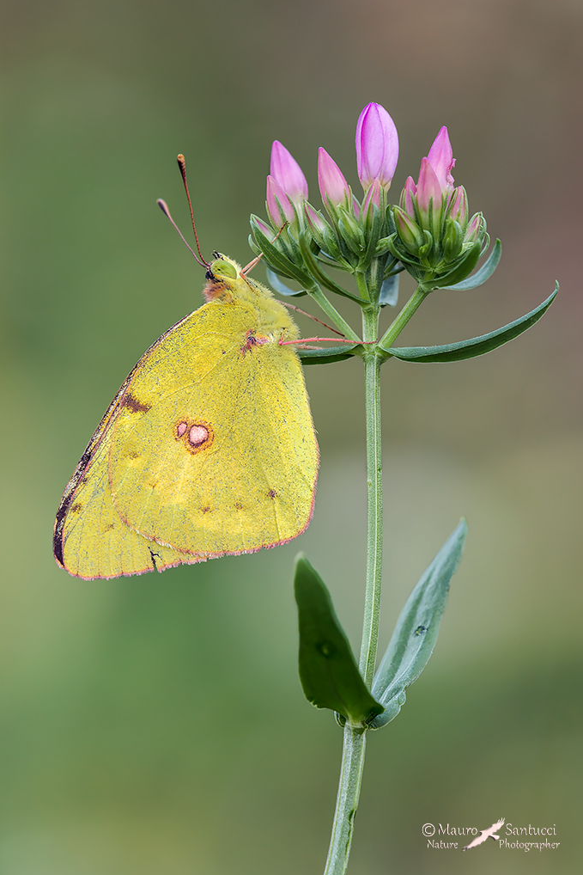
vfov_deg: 11.4
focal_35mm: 181
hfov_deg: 7.6
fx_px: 4395
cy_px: 438
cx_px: 292
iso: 400
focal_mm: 180
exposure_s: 1/8
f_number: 14
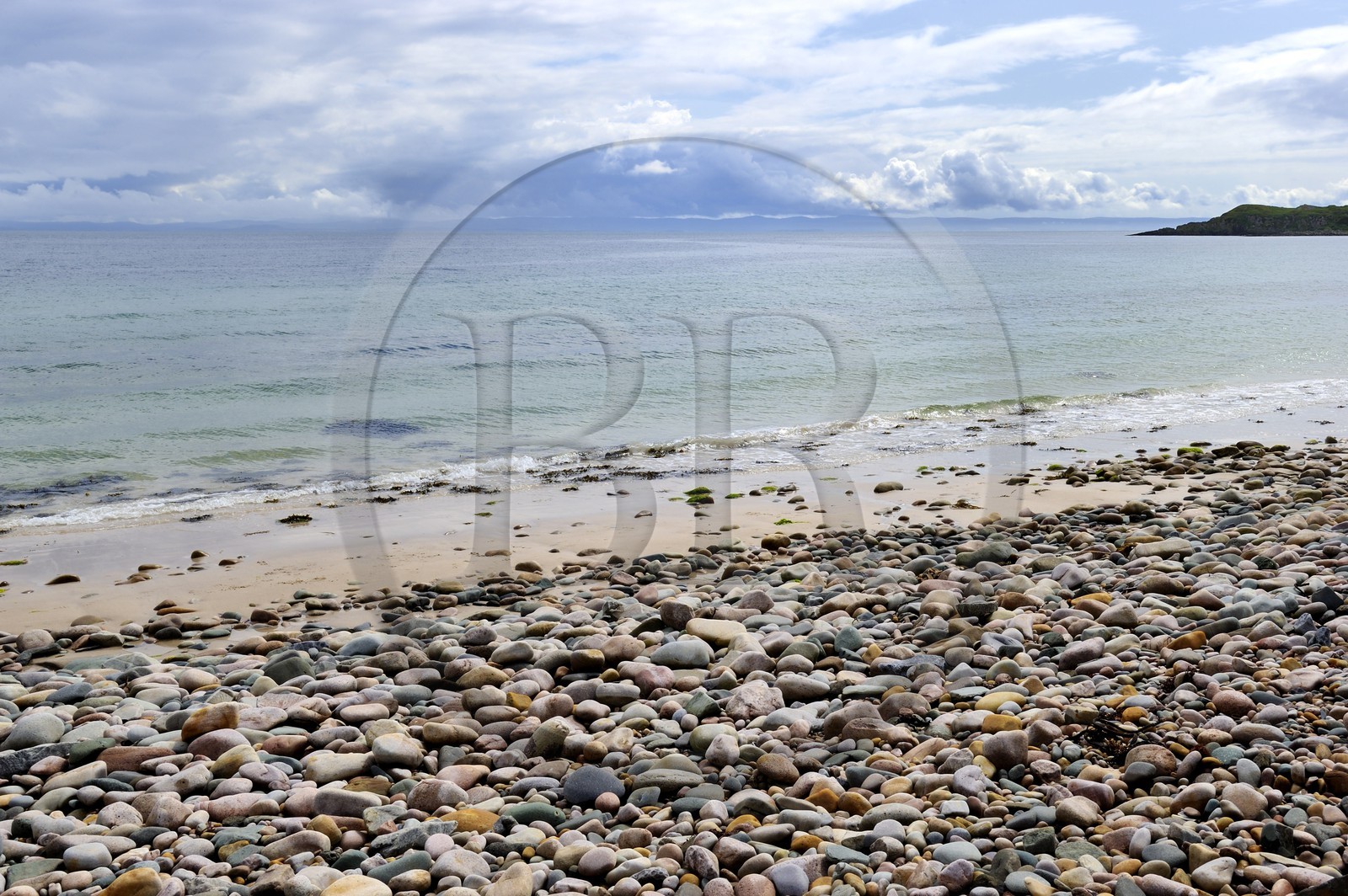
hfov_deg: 53.2
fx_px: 1347
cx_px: 674
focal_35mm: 36
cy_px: 448
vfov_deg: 36.8
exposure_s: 1/160
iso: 200
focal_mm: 36
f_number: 18
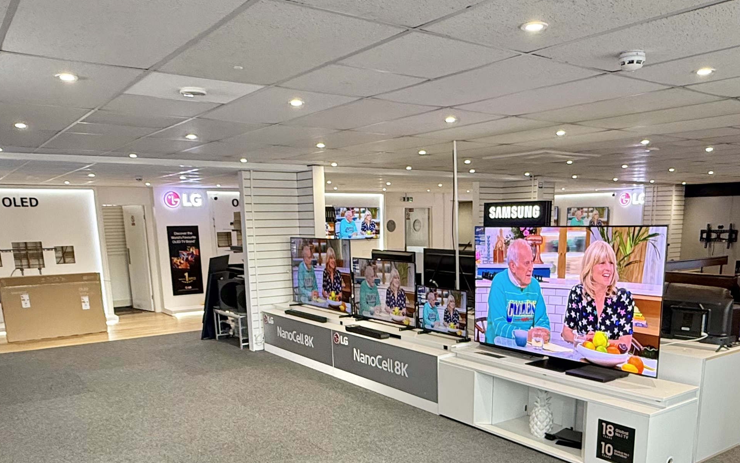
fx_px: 625
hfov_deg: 61.1
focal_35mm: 31
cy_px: 360
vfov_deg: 39.3
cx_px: 406
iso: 250
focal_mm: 2.22
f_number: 2.2
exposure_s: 1/100
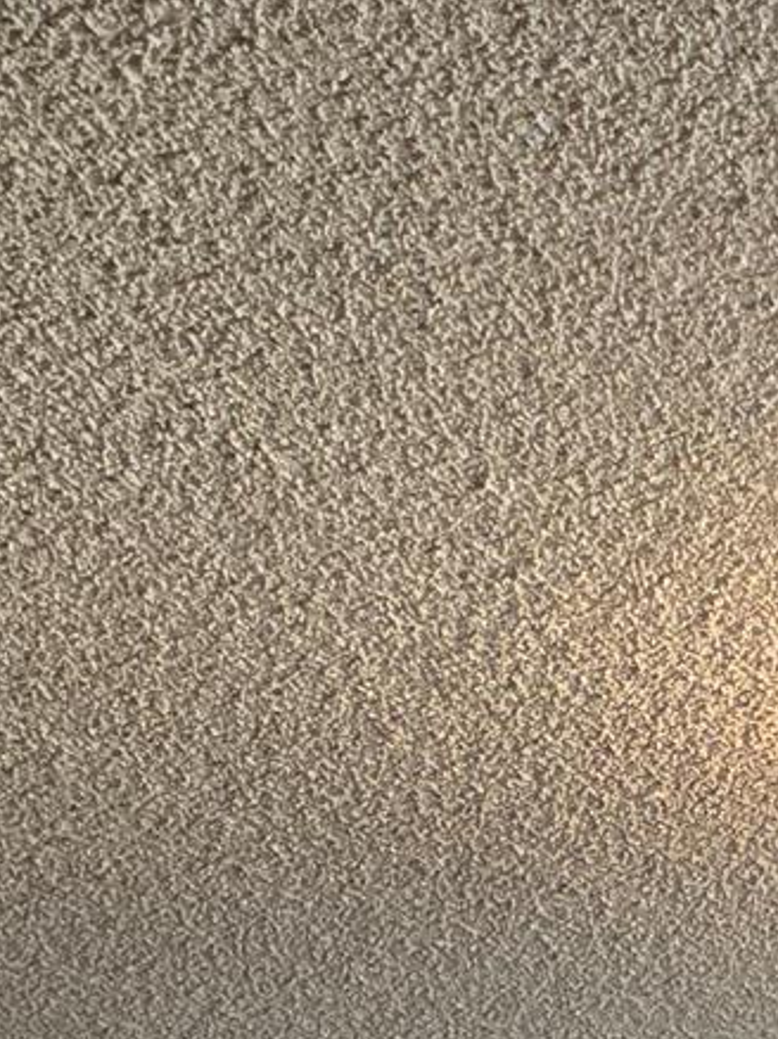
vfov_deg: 12.8
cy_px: 2455
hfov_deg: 11.5
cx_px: 1314
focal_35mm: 121
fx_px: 3630
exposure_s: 1/120
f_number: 1.7
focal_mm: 6.3
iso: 320
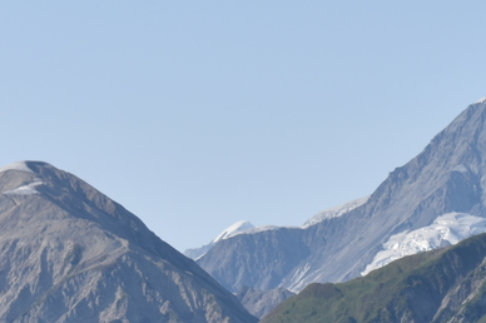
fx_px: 5436
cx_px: 651
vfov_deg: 3.4
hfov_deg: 5.1
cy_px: 424
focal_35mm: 403
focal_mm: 122
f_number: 9
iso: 100
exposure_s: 1/320
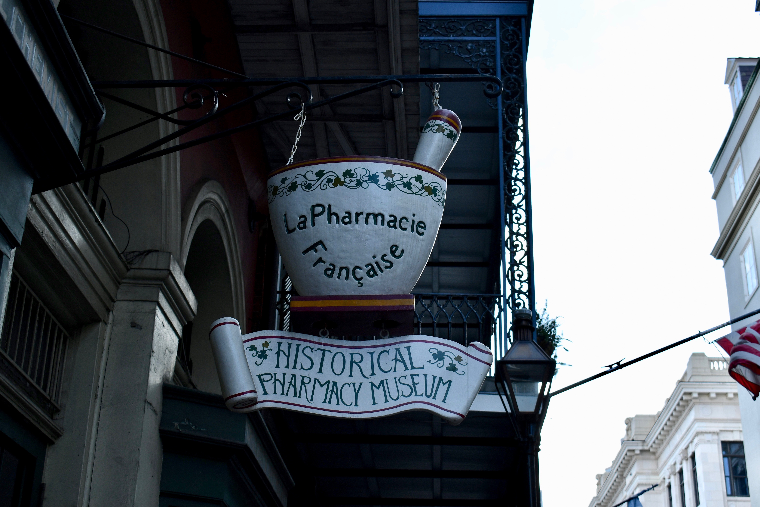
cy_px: 254
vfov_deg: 26.0
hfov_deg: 38.2
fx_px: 1098
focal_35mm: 52
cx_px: 380
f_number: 7.1
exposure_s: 1/250
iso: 200
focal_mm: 35
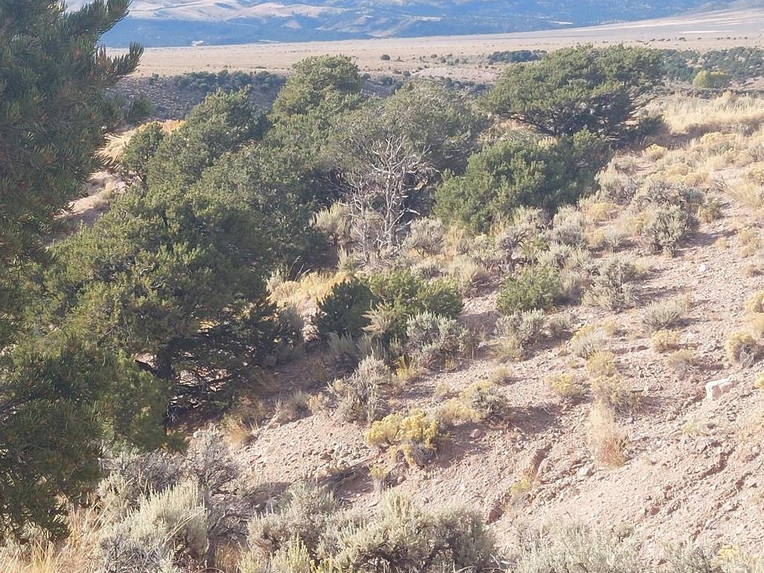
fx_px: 883
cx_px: 160
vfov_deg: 35.7
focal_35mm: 40
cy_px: 206
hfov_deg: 44.7
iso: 40
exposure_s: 1/785
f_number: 1.8
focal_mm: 5.23
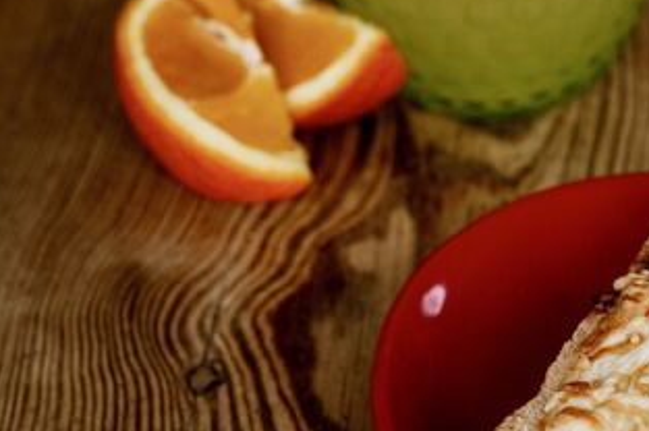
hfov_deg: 11.3
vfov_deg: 7.7
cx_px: 761
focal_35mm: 179
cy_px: 223
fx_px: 3224
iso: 800
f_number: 5.6
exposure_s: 1/100
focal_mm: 70
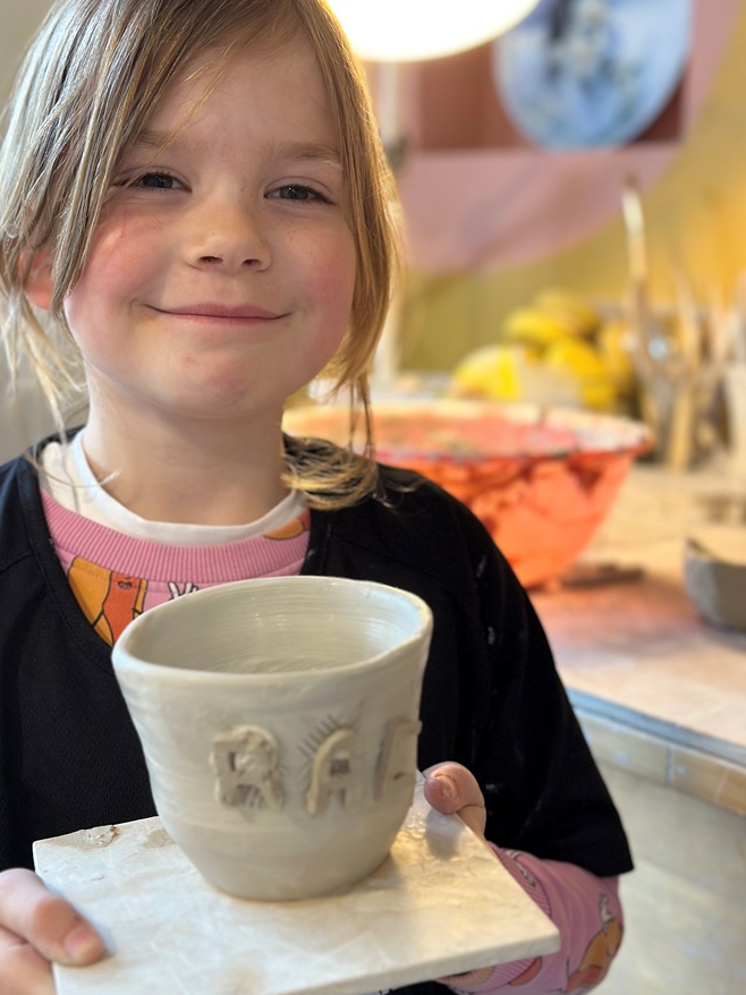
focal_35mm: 56
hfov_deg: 26.1
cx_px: 312
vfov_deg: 34.4
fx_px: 1610
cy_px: 510
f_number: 1.78
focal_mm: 6.86
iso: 200
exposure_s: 1/100
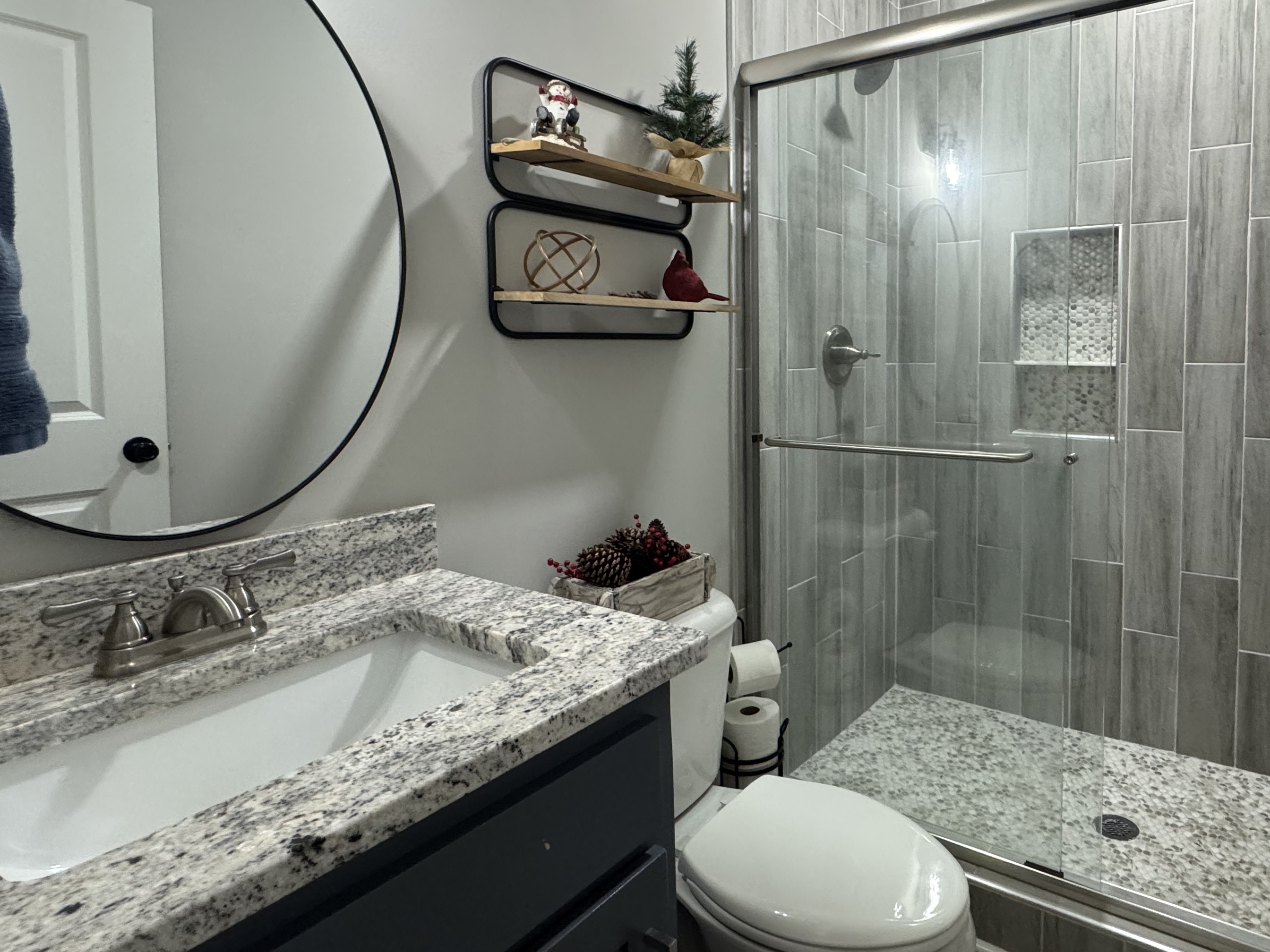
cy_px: 392
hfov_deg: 77.2
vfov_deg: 63.0
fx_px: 770
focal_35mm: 21
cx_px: 815
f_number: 2.2
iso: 400
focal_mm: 2.22
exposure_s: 1/60
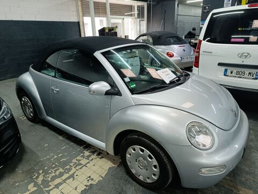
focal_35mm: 24
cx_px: 129
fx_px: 179
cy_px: 97
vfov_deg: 56.8
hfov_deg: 71.6
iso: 826
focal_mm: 6.14
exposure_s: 1/50
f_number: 1.65
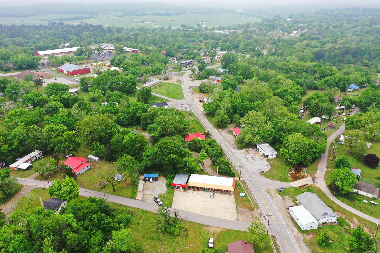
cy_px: 126
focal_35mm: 28
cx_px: 190
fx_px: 296
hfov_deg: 65.5
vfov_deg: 46.4
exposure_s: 1/200
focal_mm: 10.26
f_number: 4.5
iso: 100
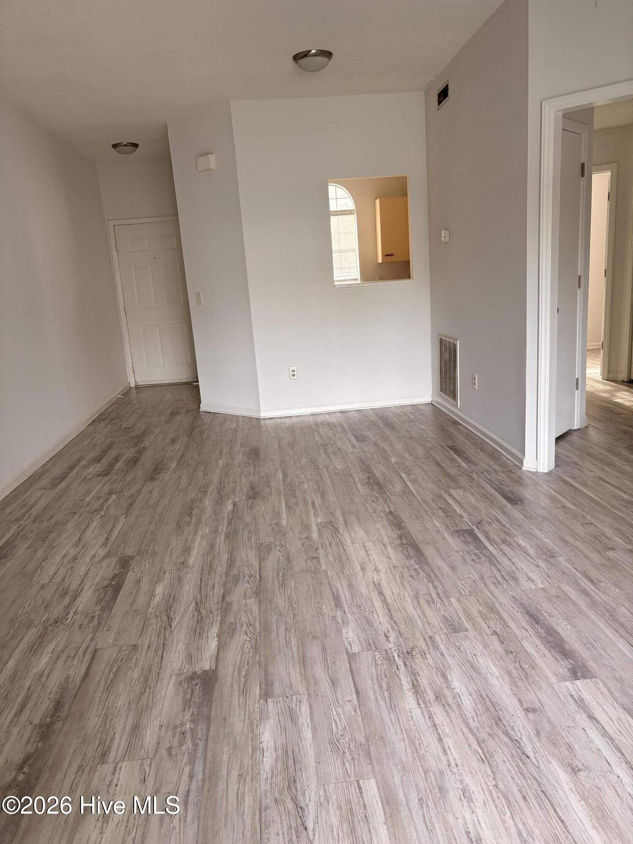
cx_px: 316
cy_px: 422
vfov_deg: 67.3
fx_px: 634
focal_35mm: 26
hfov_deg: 53.1
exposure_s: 1/125
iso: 125
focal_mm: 5.96
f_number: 1.6
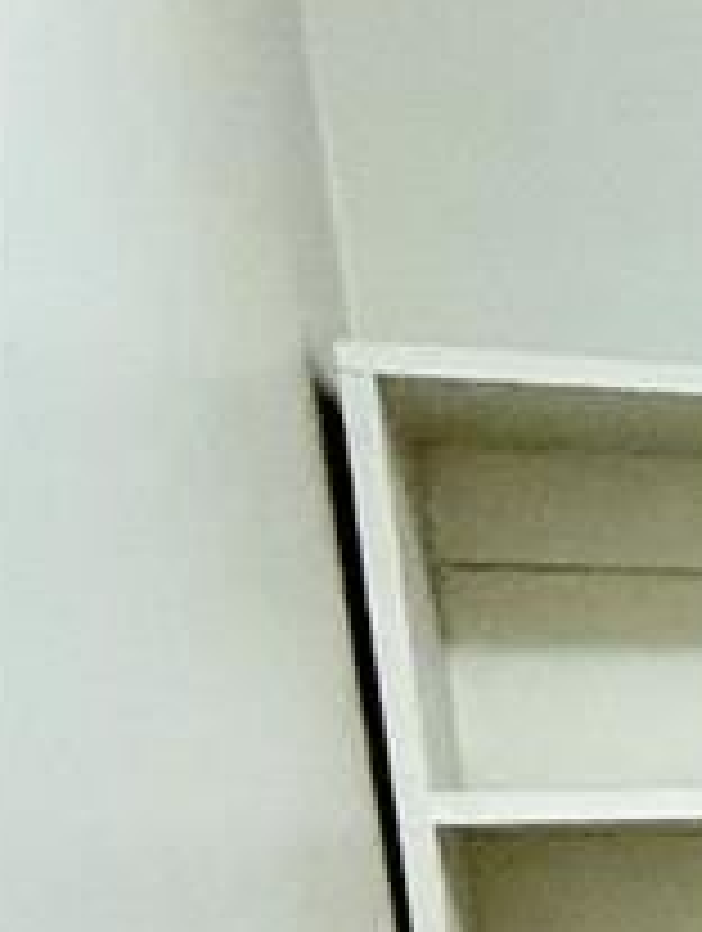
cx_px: 1998
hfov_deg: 11.8
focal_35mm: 81
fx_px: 2183
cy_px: 1207
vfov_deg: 21.7
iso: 500
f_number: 2.2
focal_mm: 2.22
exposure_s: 1/60
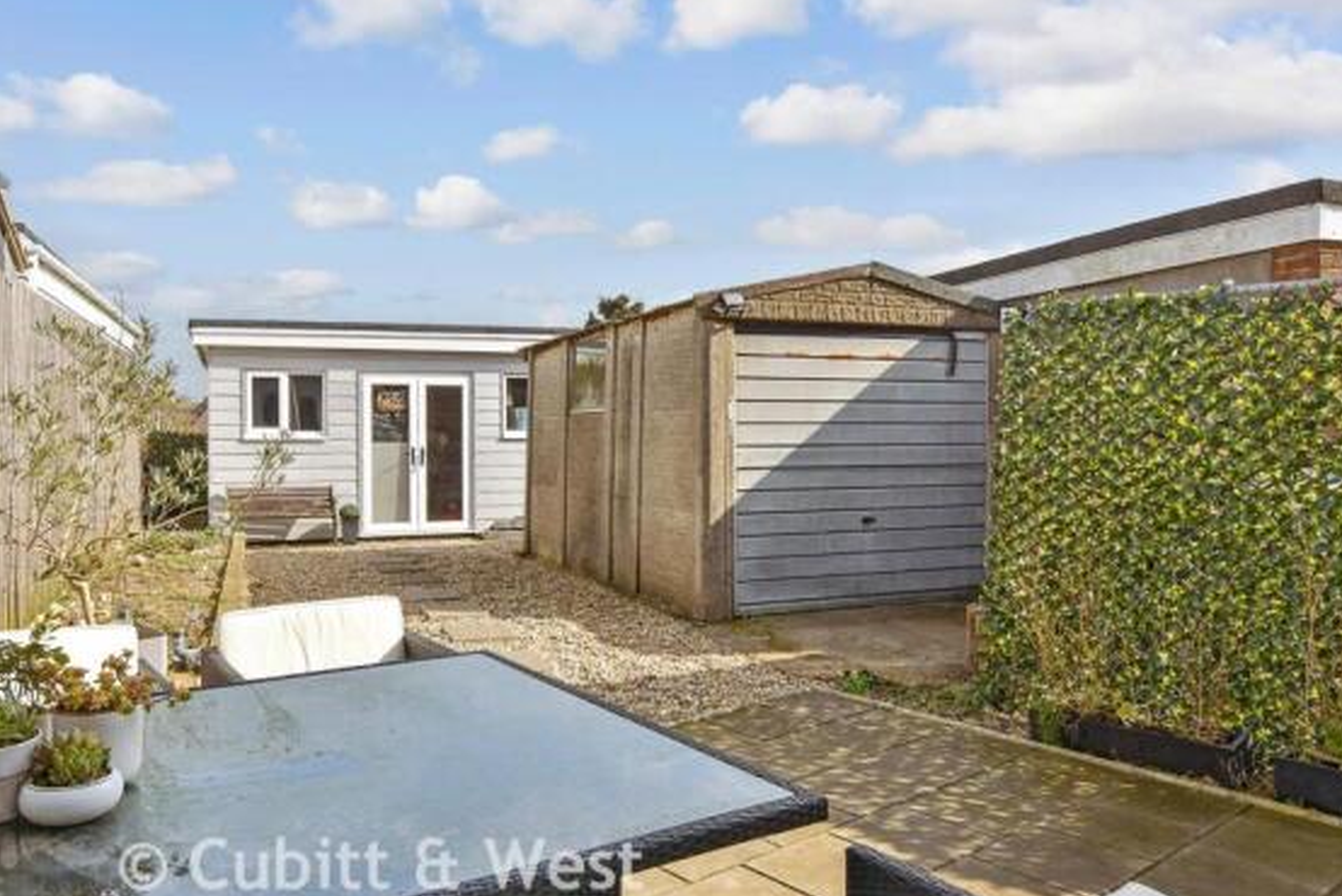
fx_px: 970
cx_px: 633
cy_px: 502
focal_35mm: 26
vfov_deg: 49.5
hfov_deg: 69.3
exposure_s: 1/500
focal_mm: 15
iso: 200
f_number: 8
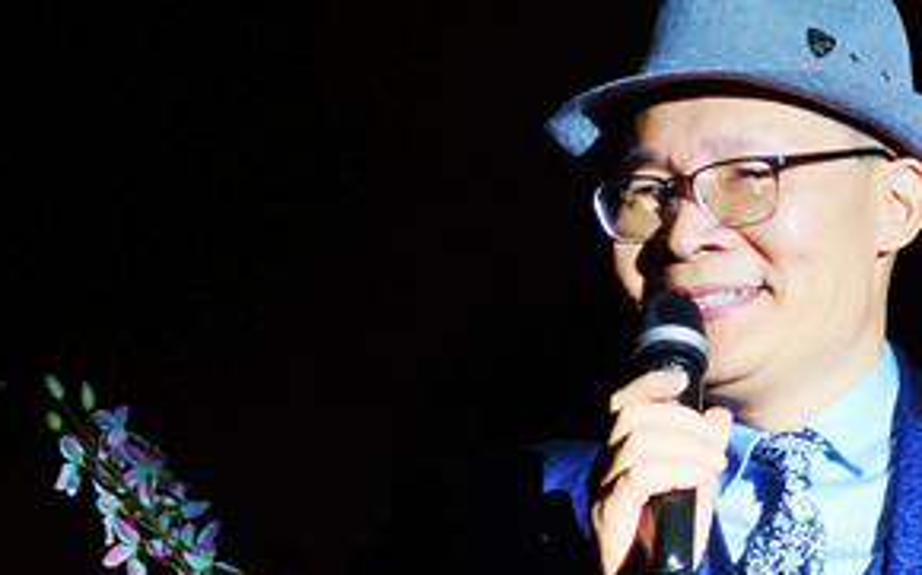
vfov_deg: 5.3
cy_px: 508
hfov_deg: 8.5
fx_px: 6229
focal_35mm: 248
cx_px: 620
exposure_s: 1/132
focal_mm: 7.48
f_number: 2.4
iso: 50
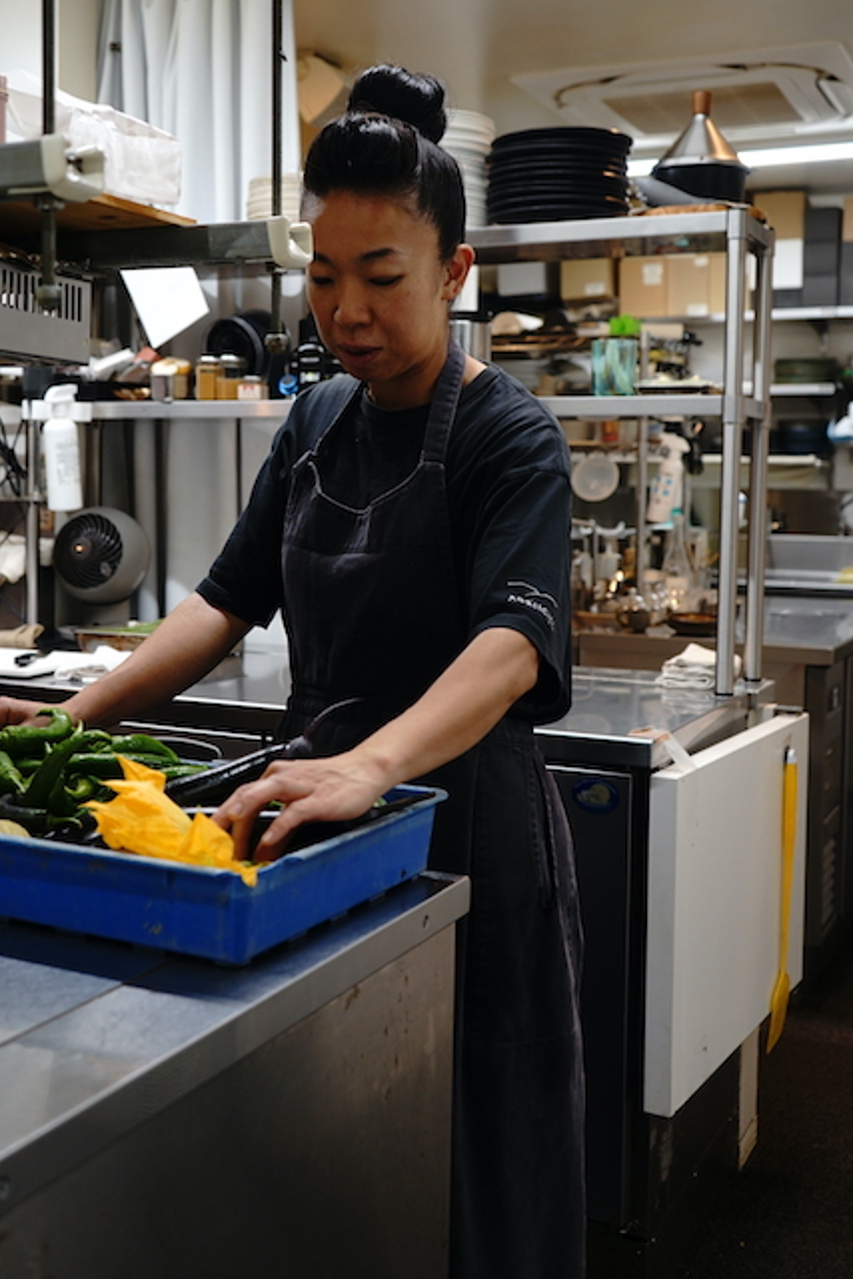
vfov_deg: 47.2
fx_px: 1456
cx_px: 374
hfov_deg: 32.6
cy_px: 536
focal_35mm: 41
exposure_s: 1/60
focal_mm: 35
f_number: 4
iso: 500
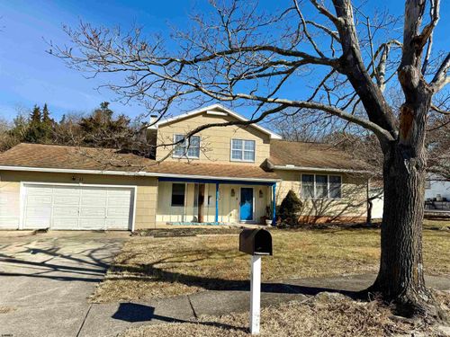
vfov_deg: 56.8
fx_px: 312
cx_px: 225
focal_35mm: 24
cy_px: 168
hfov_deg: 71.6
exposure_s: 1/4975
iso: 80
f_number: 1.78
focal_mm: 6.76
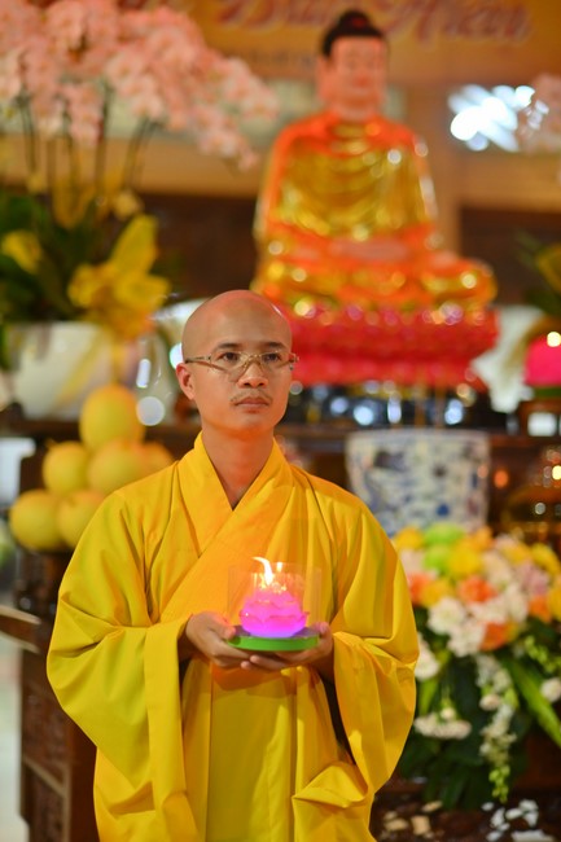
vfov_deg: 23.9
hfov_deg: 16.1
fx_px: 1988
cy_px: 421
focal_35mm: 85
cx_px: 280
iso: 1250
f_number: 1.8
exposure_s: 1/320
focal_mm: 85
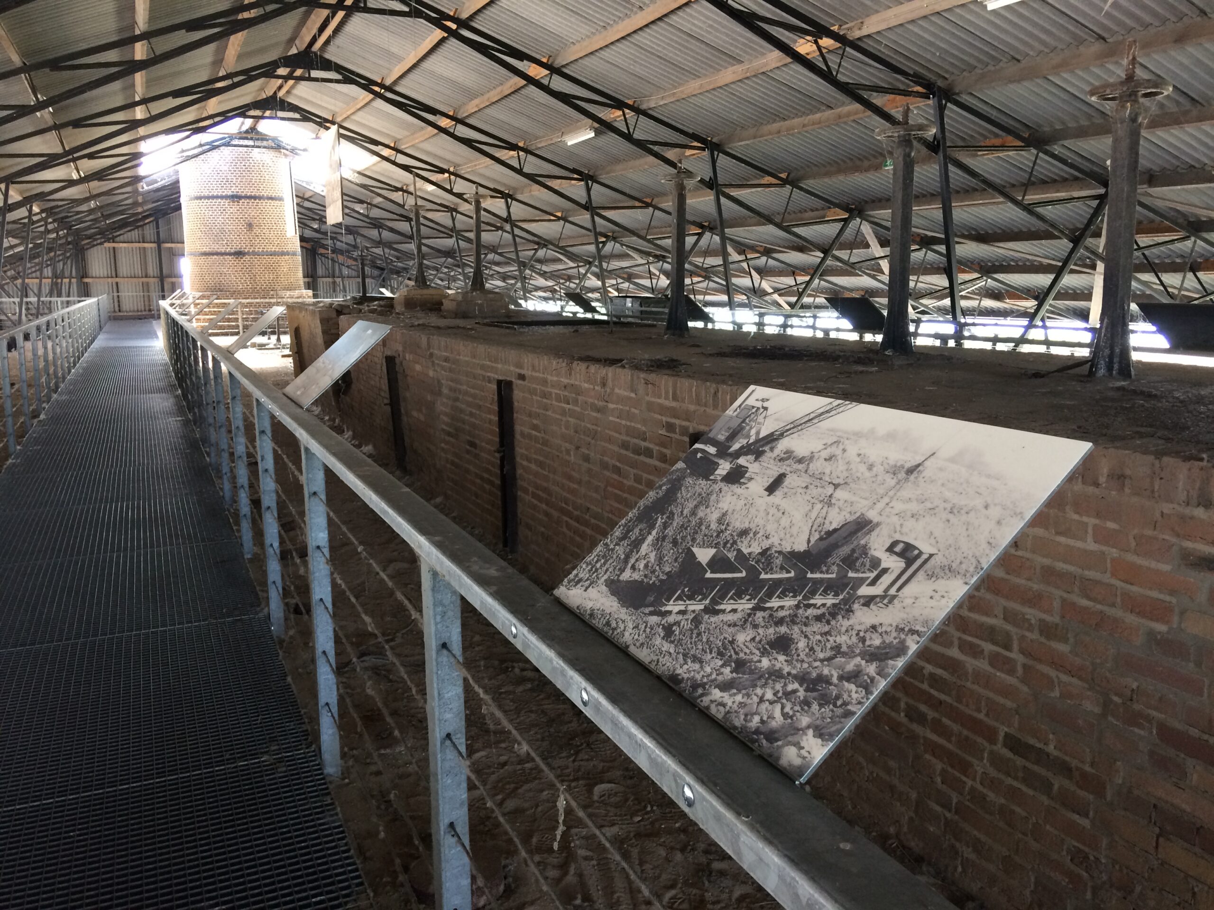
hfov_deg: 61.7
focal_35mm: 29
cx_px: 607
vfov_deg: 48.2
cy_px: 455
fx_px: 1017
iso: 80
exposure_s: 1/33
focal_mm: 4.15
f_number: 2.2
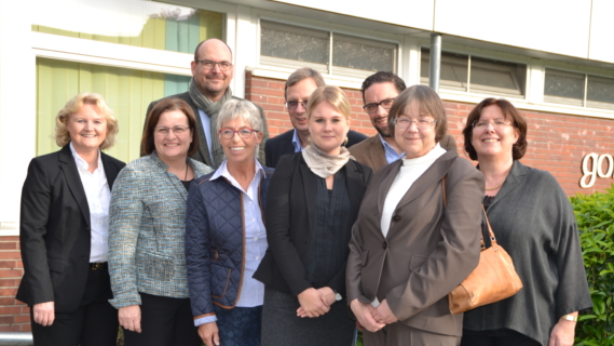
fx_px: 1026
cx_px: 301
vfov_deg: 19.1
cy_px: 214
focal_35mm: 63
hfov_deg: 33.3
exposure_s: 1/200
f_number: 4.5
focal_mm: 38
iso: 100
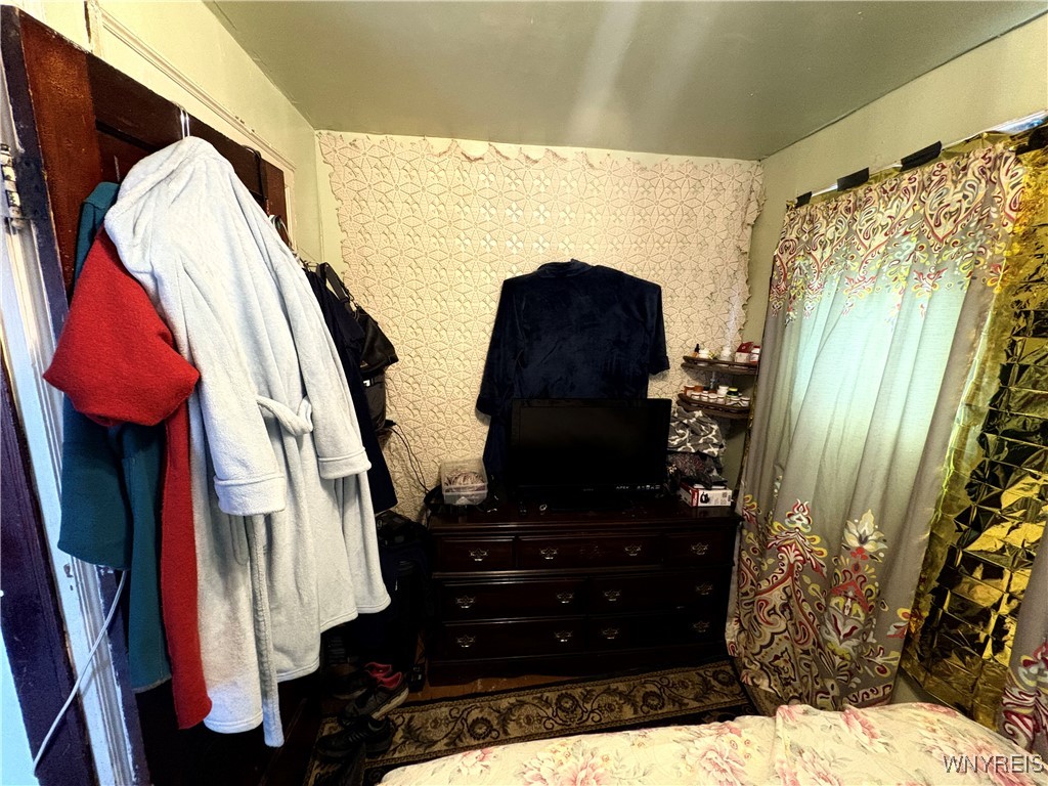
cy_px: 393
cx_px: 524
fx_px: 424
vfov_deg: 85.7
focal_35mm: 14
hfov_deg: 102.1
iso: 640
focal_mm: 2.22
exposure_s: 1/40
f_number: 2.2
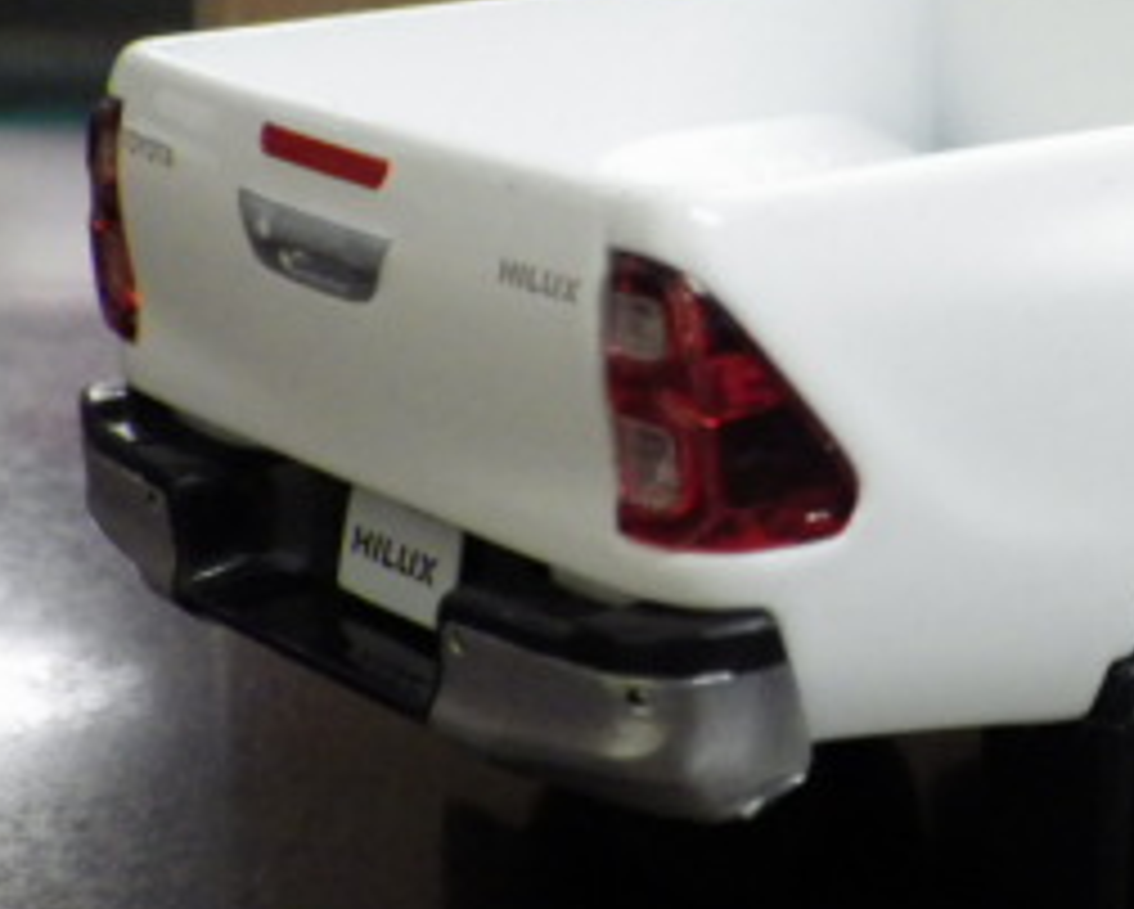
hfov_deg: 15.0
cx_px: 1341
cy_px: 40
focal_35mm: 124
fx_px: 4165
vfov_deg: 12.3
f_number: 3.8
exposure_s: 1/50
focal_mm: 9
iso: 800
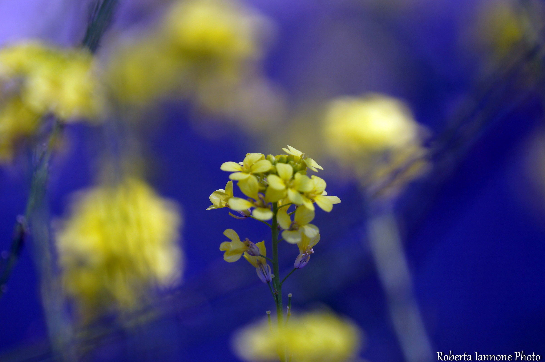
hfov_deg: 4.6
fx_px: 6804
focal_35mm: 450
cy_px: 181
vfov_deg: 3.0
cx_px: 272
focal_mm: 300
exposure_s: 1/500
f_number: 5.6
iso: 125
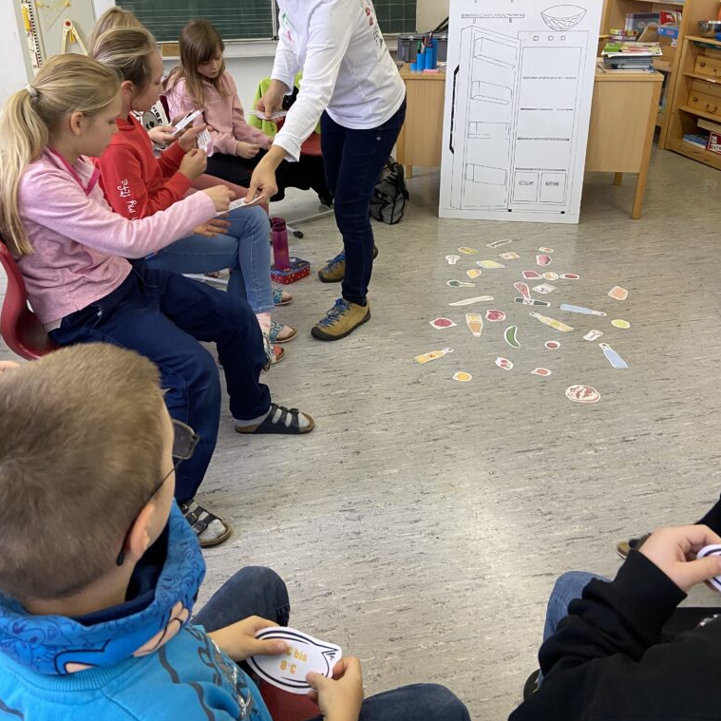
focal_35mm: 31
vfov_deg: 51.9
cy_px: 263
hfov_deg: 52.5
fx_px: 731
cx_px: 359
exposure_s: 1/50
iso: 125
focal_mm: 4.25
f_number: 1.8
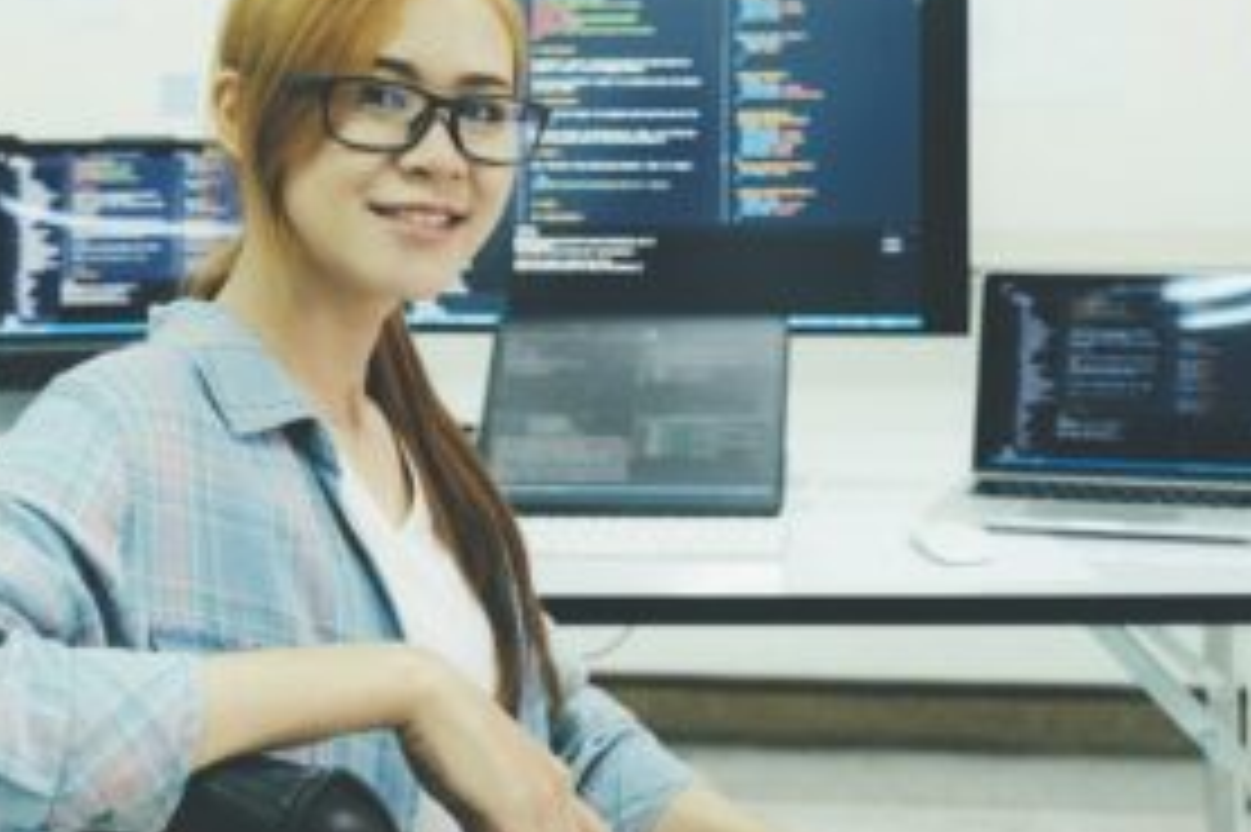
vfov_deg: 22.9
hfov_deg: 33.8
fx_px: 2049
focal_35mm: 59
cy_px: 270
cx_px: 486
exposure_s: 1/40
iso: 320
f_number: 2.8
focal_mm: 25.7
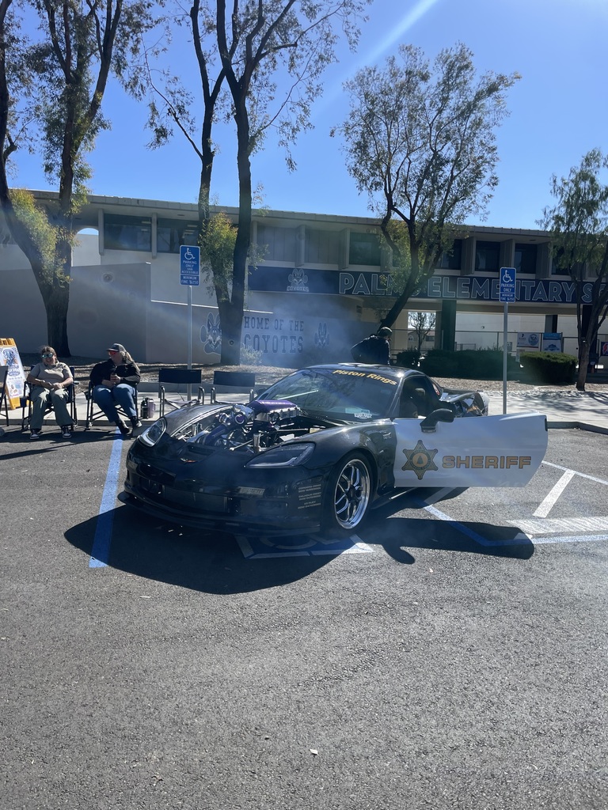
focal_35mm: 26
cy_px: 405
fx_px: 609
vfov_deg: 67.3
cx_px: 304
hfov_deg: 53.1
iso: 32
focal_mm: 4.2
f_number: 1.6
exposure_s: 1/2506
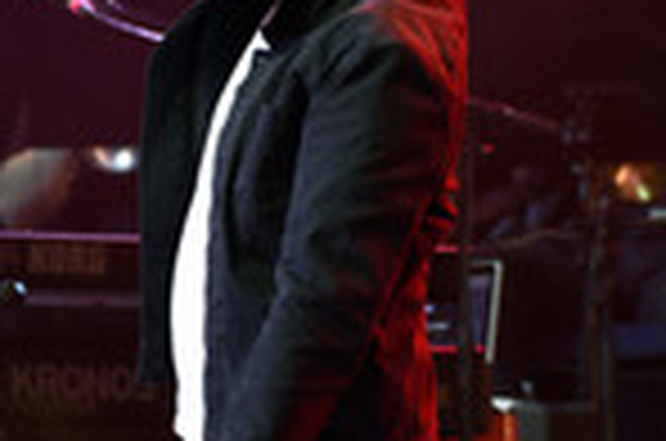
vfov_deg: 1.9
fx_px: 13494
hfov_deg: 2.8
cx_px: 398
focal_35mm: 731
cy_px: 117
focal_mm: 240
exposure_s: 1/60
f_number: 6.3
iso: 1600
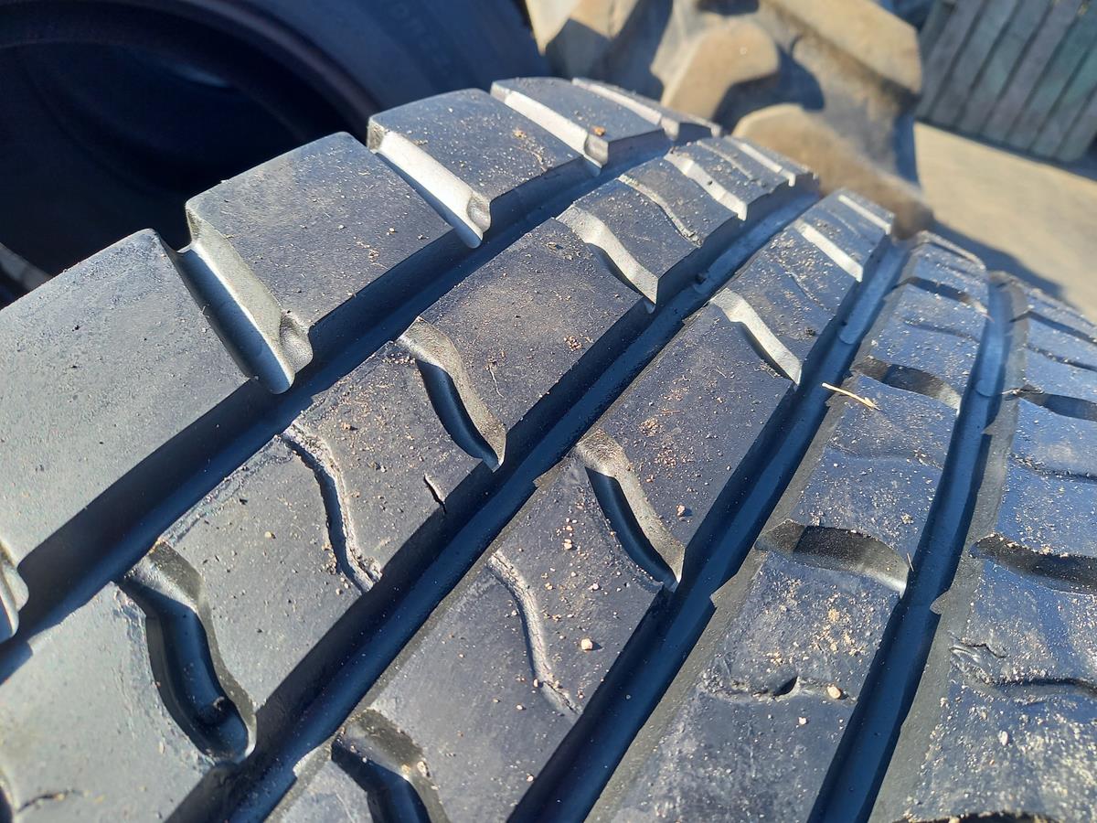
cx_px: 548
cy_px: 412
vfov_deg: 54.9
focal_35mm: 25
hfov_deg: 69.4
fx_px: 792
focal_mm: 4.65
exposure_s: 1/107
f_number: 1.8
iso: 50
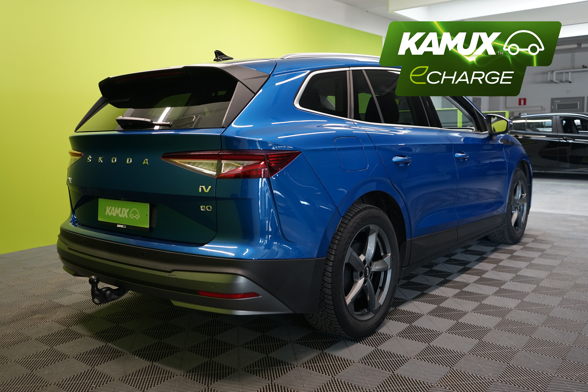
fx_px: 506
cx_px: 294
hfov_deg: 60.3
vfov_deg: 42.3
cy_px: 196
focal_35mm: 31
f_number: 4.5
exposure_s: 1/30
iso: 1000
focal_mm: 31
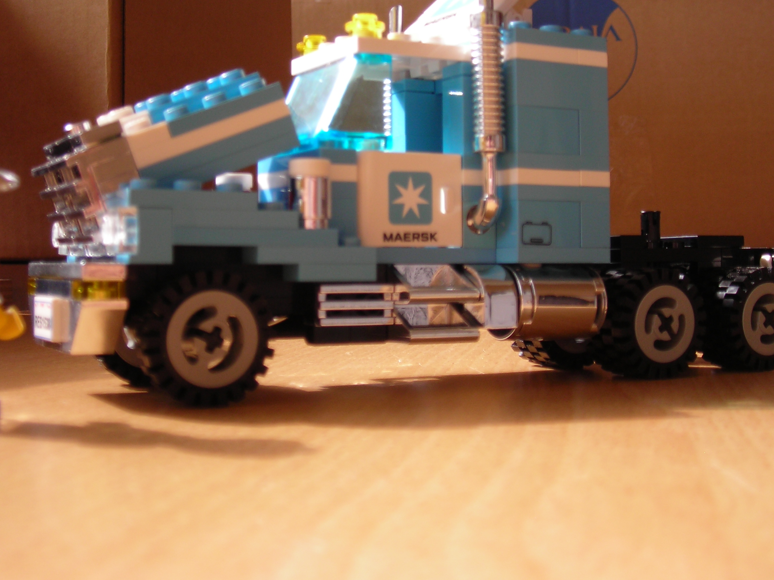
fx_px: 1140
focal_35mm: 51
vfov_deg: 28.4
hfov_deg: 37.5
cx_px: 357
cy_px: 212
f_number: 3.2
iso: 50
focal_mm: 6.3
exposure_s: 1/91.4
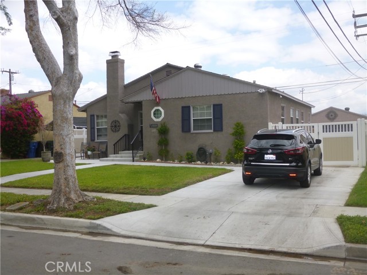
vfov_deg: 39.7
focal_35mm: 36
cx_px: 184
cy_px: 138
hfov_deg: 51.4
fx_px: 382
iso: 100
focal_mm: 6.5
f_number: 3.6
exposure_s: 1/640
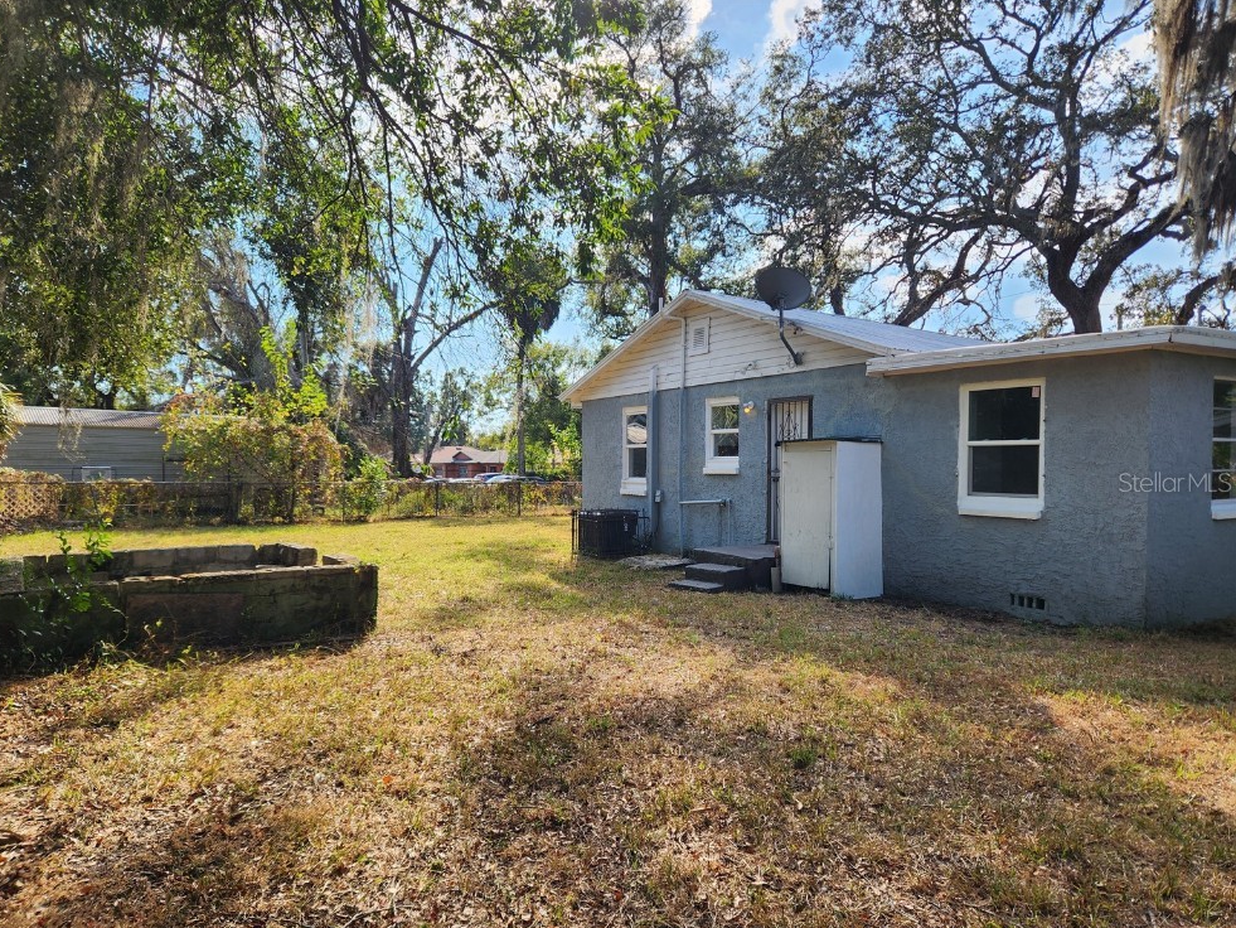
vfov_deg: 56.8
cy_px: 482
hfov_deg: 71.6
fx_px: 857
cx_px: 592
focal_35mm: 24
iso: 20
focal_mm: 5.4
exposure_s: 1/952
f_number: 1.8
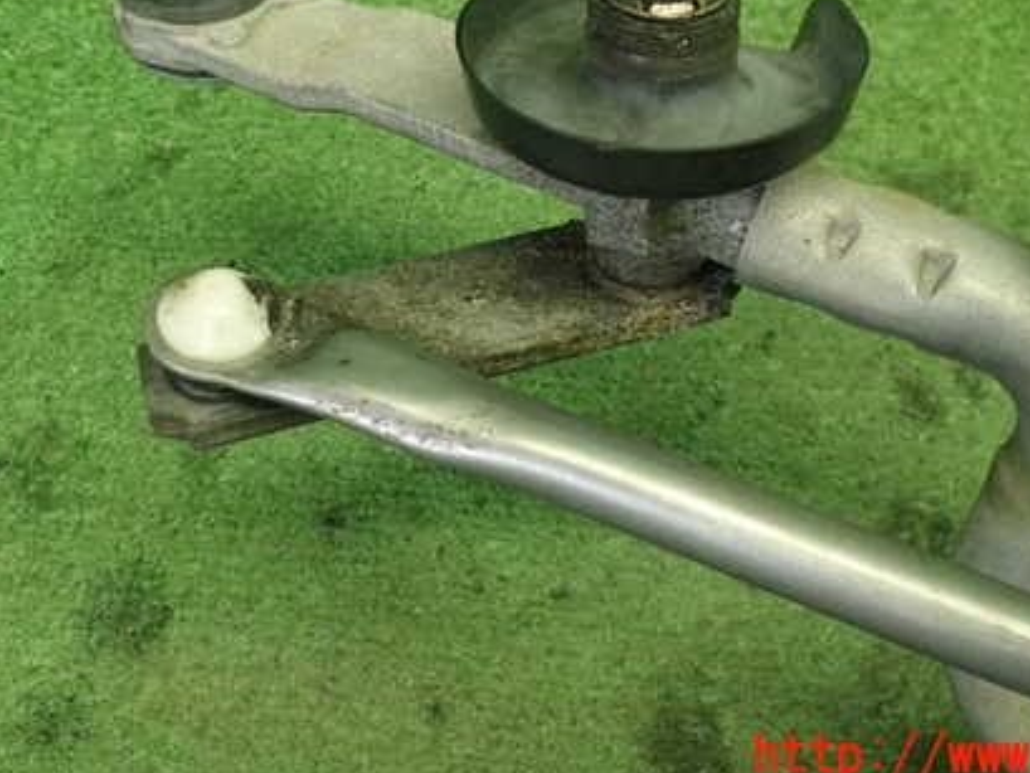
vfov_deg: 32.4
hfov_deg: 42.9
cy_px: 222
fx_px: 1310
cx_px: 567
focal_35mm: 44
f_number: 2.3
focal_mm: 5.5
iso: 800
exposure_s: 1/125
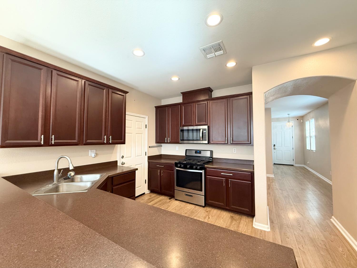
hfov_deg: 102.1
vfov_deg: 85.7
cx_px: 178
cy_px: 134
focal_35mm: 14
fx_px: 144
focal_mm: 2.22
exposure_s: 1/120
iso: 320
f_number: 2.2
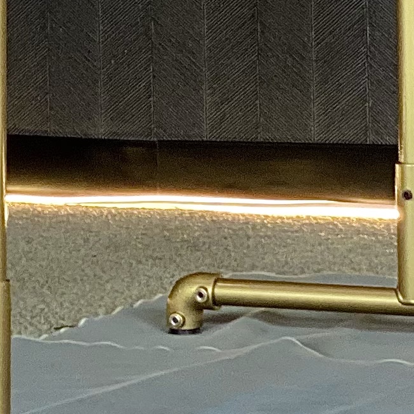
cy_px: -335
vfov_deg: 6.0
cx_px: 335
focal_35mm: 284
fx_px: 3843
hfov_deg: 6.2
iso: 125
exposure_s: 1/40
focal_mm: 6
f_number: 2
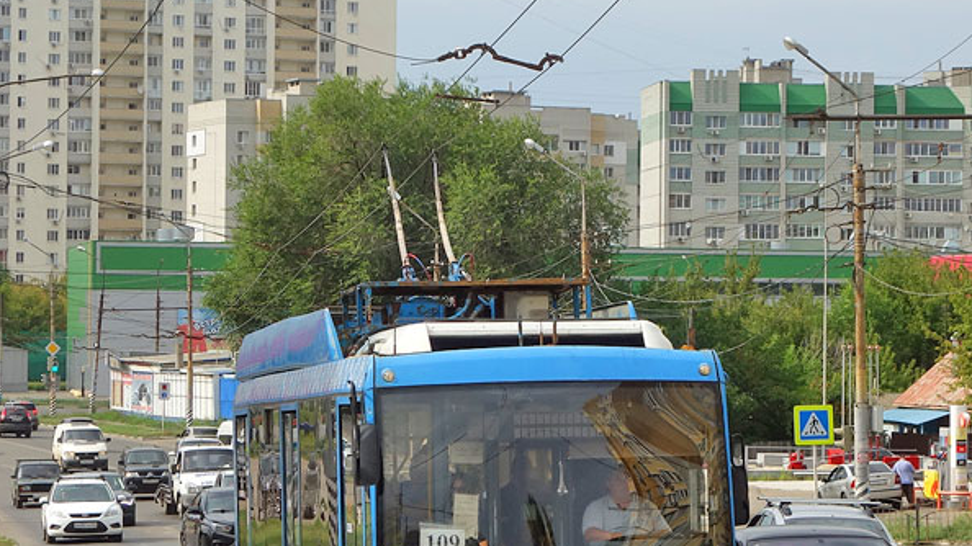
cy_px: 255
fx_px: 3324
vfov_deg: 9.4
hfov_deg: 16.6
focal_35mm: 129
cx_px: 504
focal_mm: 22.49
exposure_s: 1/500
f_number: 5.6
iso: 125
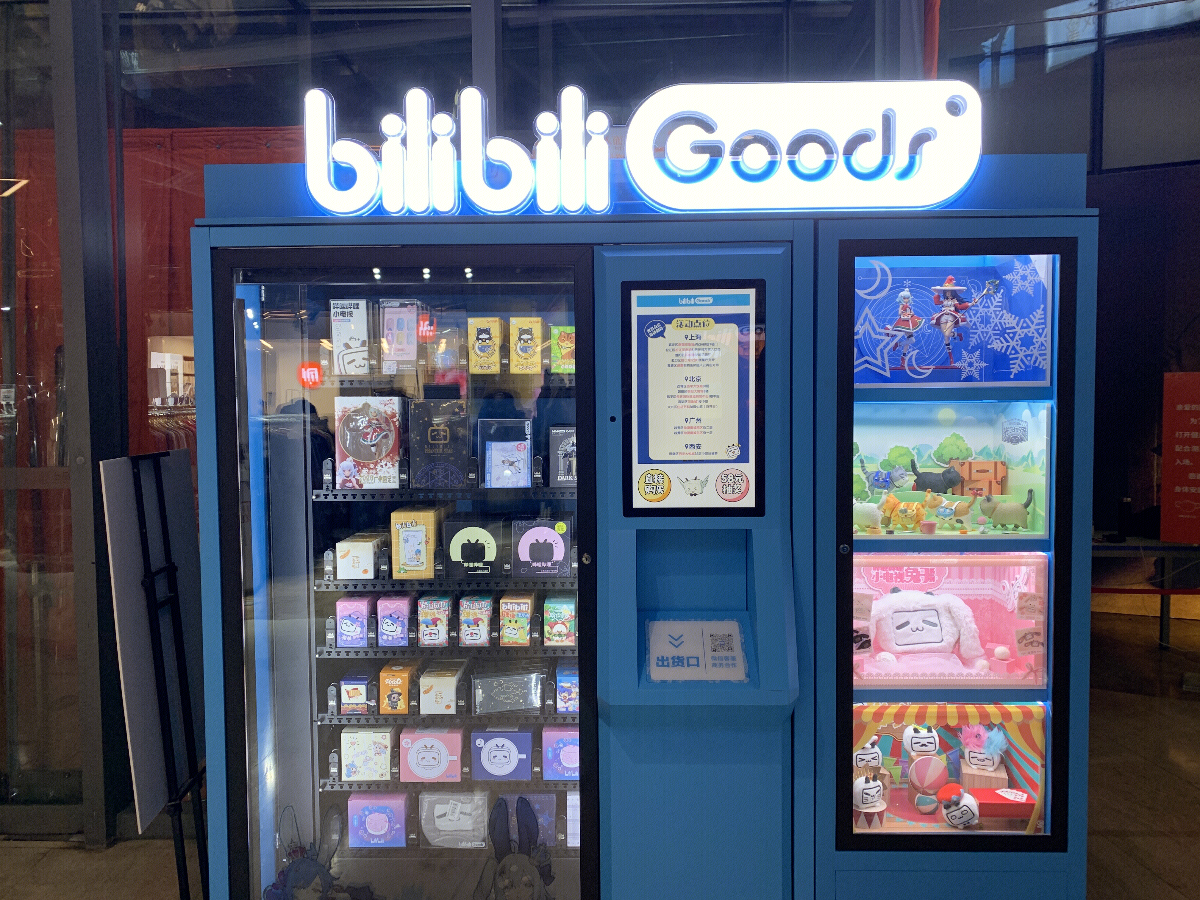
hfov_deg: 67.3
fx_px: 901
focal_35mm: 26
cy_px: 450
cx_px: 600
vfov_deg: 53.1
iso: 80
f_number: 1.8
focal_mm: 4.25
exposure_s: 1/97
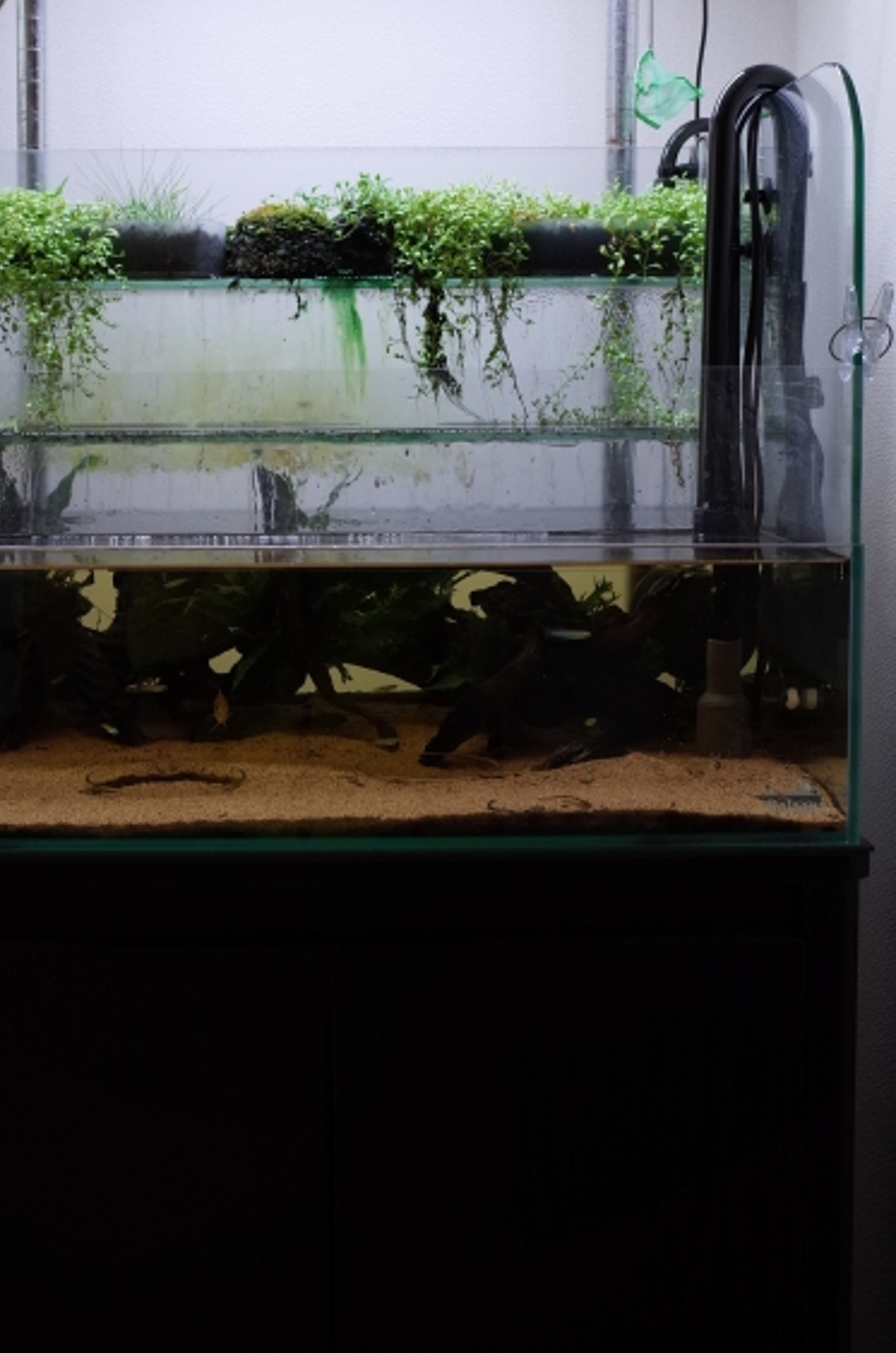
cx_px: 329
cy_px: 476
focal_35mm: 46
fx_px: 1725
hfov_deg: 29.0
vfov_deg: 42.4
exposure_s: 1/60
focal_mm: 18.3
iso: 100
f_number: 3.5
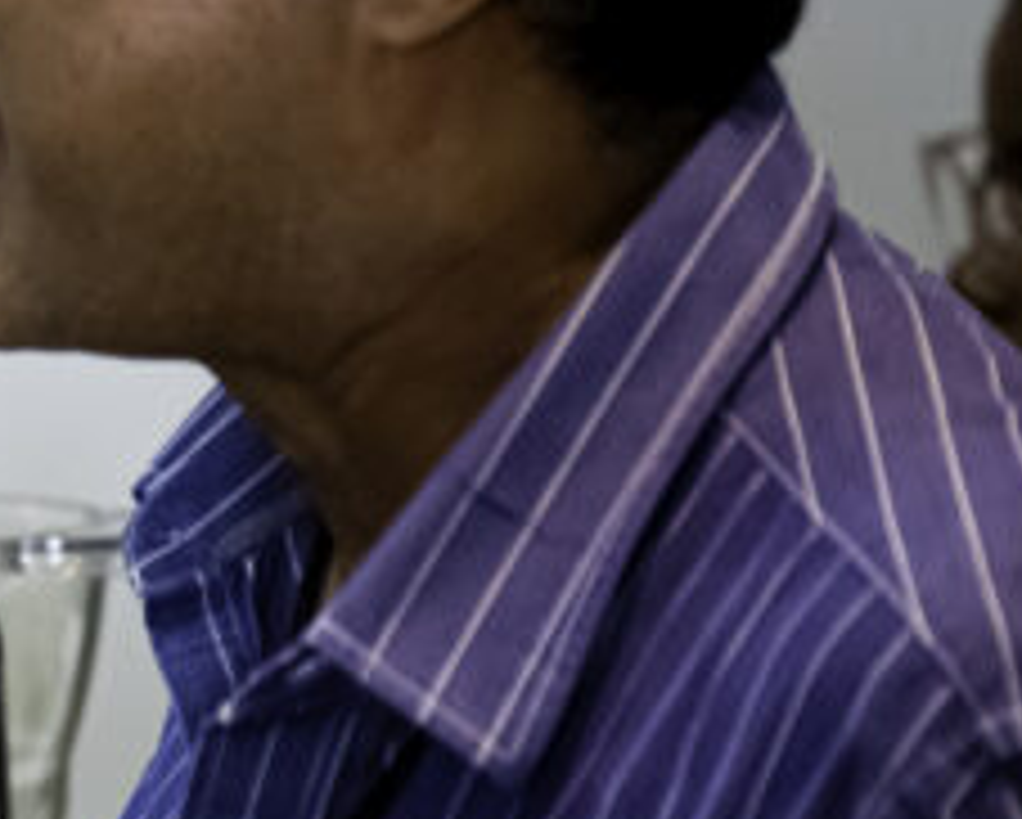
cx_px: -1072
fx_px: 8719
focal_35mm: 288
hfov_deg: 6.5
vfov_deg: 5.4
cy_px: 443
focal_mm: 68
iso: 1600
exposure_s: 1/200
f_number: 2.8
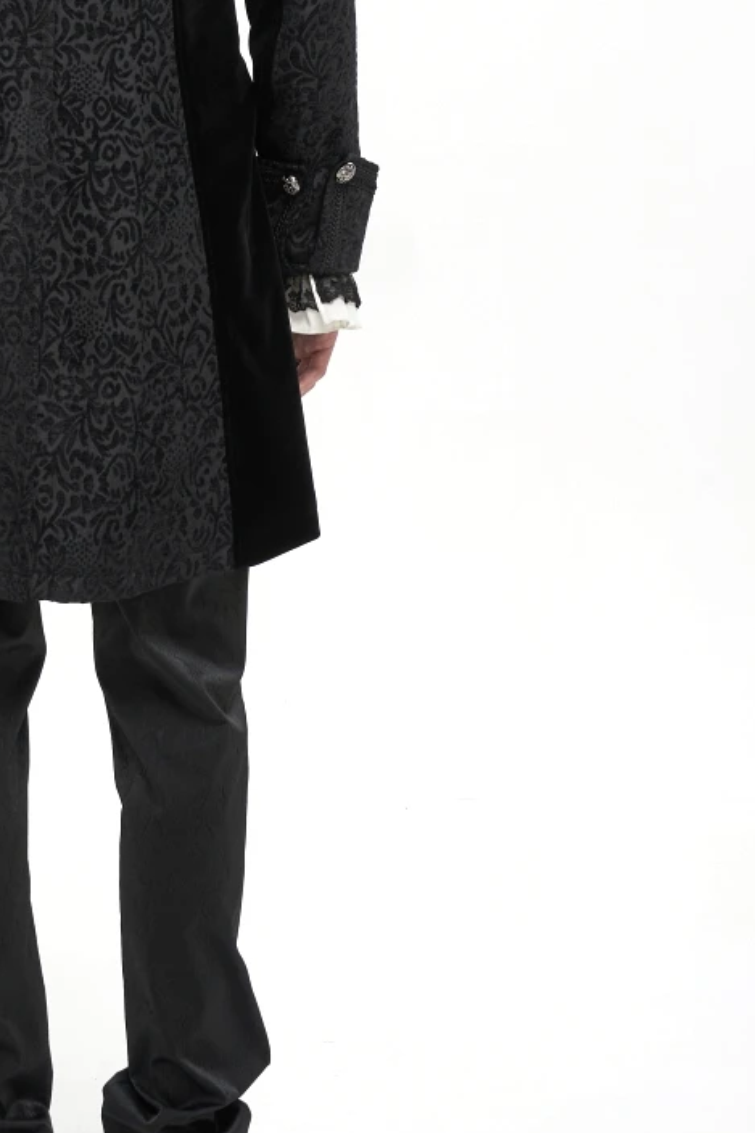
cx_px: 55
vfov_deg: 21.2
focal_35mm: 95
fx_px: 2988
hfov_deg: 14.2
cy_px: 248
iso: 160
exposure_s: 1/100
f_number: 5
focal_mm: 33
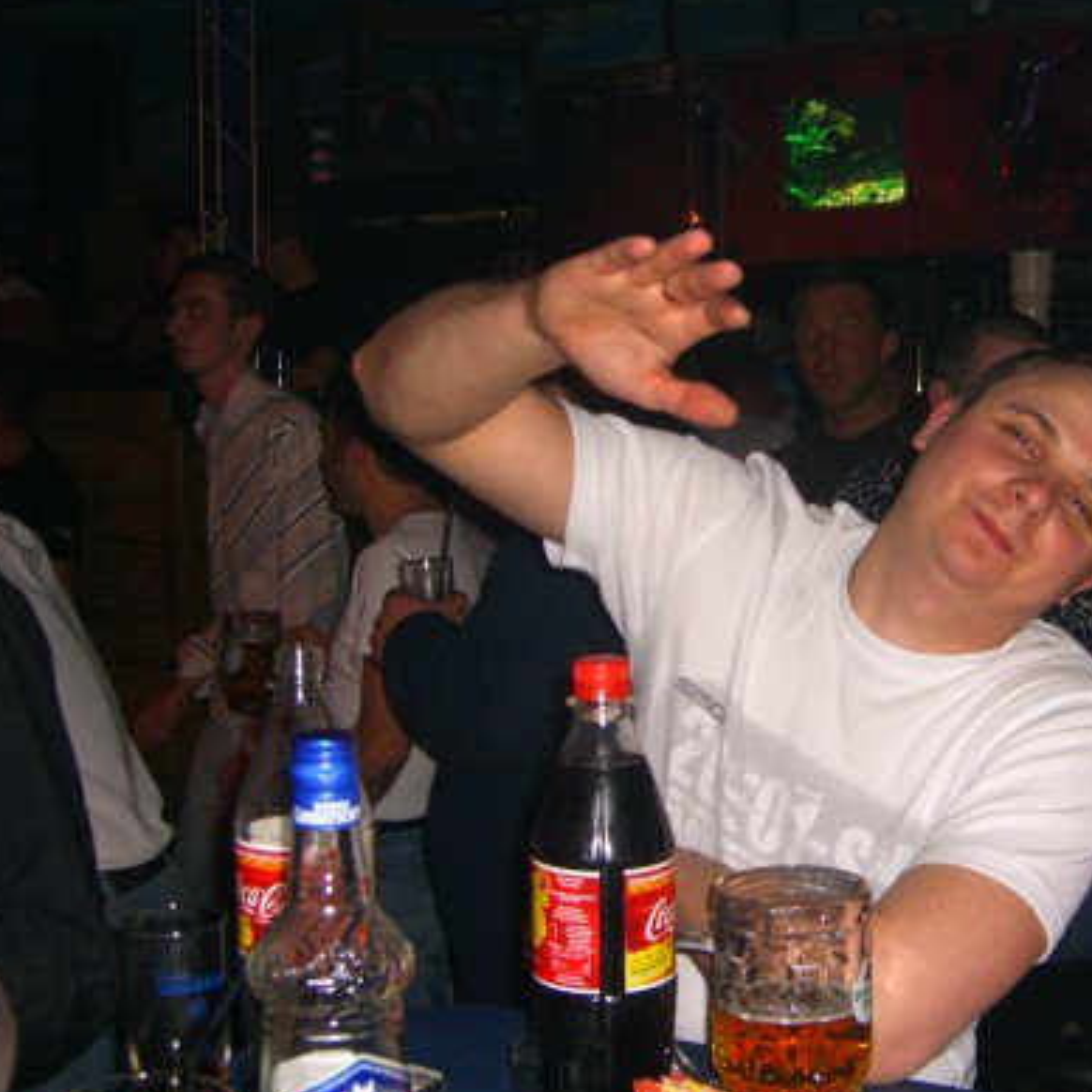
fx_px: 1856
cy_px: 552
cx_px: 780
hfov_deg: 32.3
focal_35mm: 52
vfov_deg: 32.8
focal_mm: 7.9
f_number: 2.8
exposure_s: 1/60
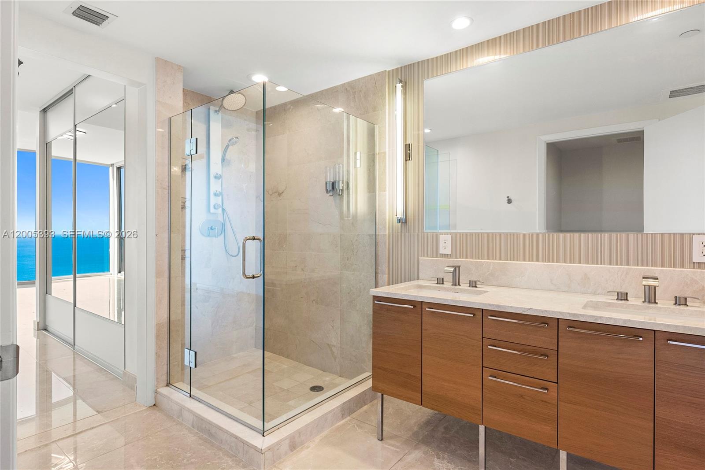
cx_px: 352
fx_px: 353
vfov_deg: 67.4
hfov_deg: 90.0
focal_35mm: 18
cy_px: 235
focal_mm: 12
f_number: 8
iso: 400
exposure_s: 1/40
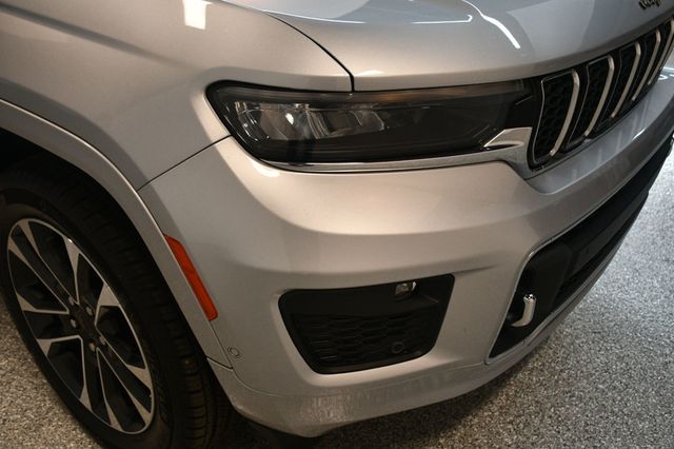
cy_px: 224
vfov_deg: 38.8
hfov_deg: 55.8
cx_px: 337
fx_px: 636
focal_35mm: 34
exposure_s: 1/125
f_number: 3.8
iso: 900
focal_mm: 23
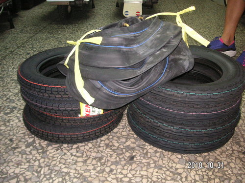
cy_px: 92
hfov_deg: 50.1
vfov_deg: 38.7
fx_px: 262
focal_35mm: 37
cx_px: 122
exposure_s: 1/45
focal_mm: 6.1
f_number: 2.8
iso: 160
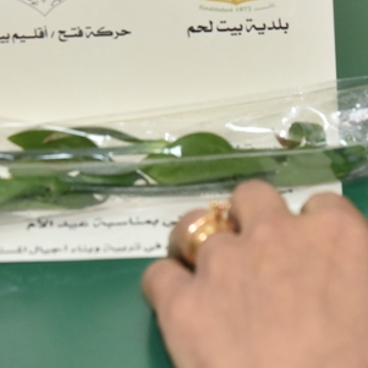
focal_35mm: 304
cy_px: -7
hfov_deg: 5.8
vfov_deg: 5.7
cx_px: 66
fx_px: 3656
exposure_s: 1/250
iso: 2500
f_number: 6.3
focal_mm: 105
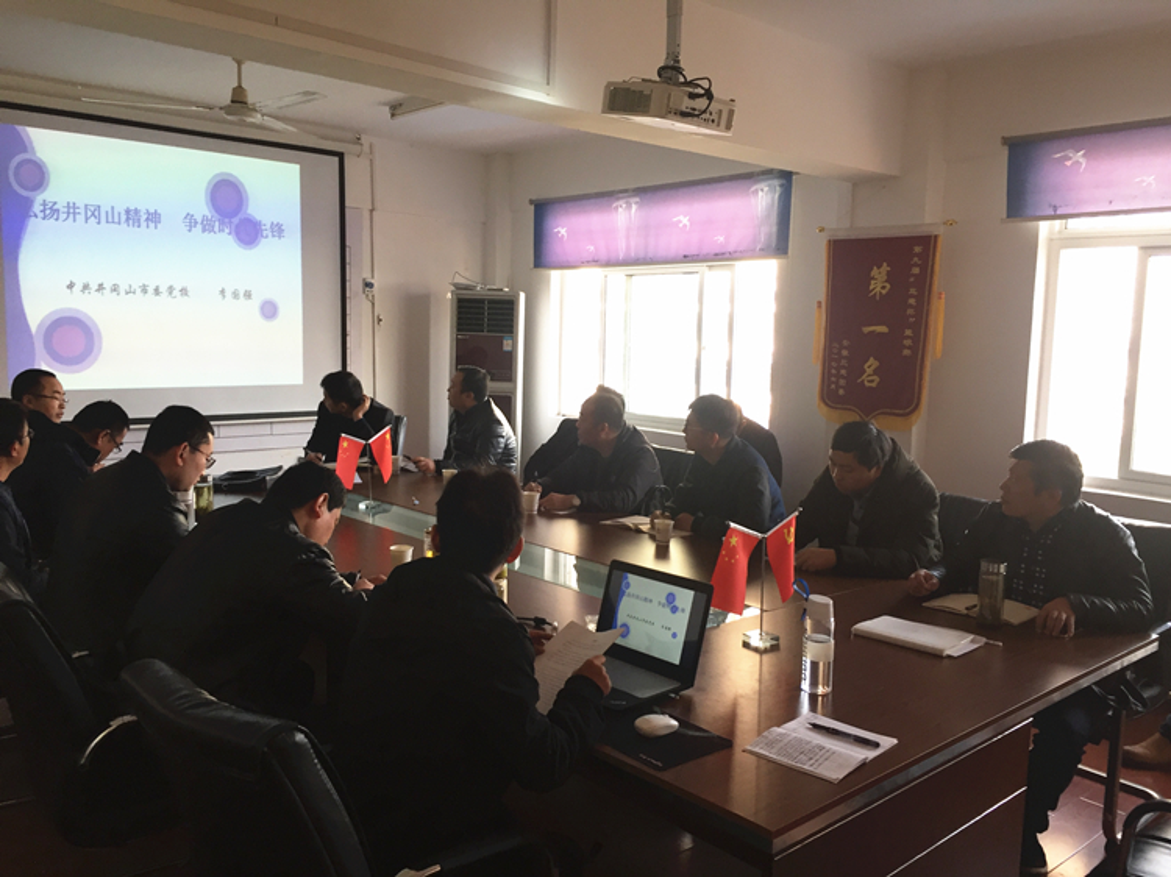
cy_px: 438
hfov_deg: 61.7
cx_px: 586
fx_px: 981
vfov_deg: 48.2
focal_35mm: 29
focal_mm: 4.15
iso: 40
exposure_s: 1/33
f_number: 2.2
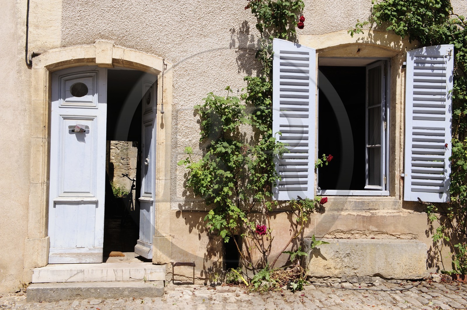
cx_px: 234
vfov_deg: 33.3
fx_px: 518
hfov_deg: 48.5
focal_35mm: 40
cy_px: 155
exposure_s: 1/160
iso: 200
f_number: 16
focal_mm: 40
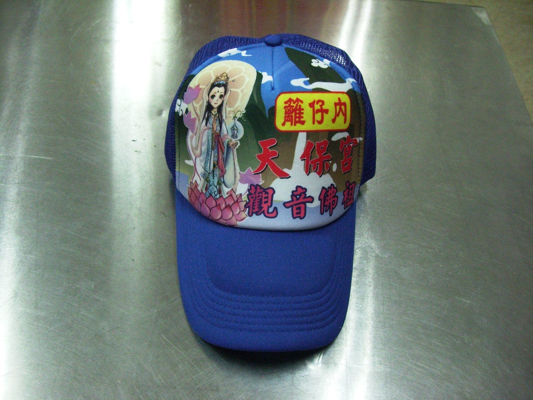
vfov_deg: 37.7
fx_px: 585
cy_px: 200
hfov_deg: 49.0
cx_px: 266
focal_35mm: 38
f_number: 2.7
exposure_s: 1/100
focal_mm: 6.2
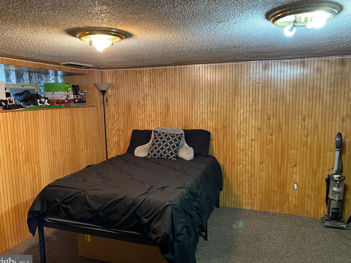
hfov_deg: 65.3
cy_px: 133
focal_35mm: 27
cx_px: 170
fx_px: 274
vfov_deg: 51.4
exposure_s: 1/40
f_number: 1.8
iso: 500
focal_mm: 4.25
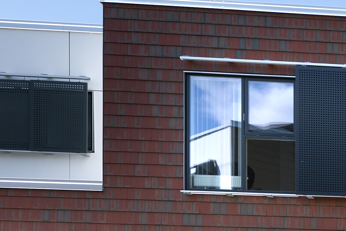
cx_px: 808
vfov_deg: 11.0
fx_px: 1134
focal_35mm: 118
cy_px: 394
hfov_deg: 13.3
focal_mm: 19
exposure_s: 1/160
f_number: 9
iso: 80
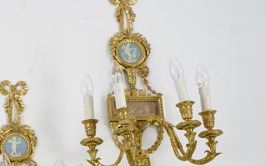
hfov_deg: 24.0
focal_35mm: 79
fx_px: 573
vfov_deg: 16.2
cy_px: 167
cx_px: -46
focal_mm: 29
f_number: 5
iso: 400
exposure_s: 1/60
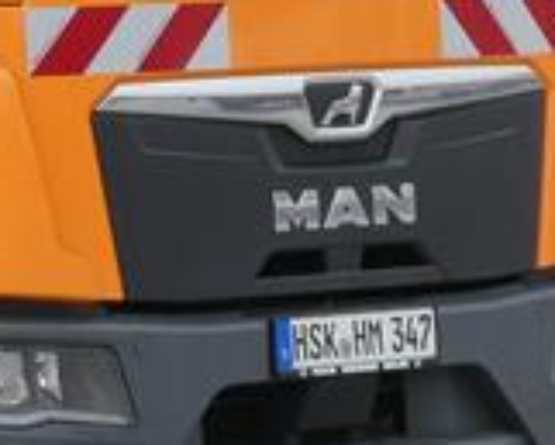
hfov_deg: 4.7
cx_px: -572
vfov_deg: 3.8
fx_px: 6689
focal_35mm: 407
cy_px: 28
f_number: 4.8
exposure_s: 1/80
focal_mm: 15
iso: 100
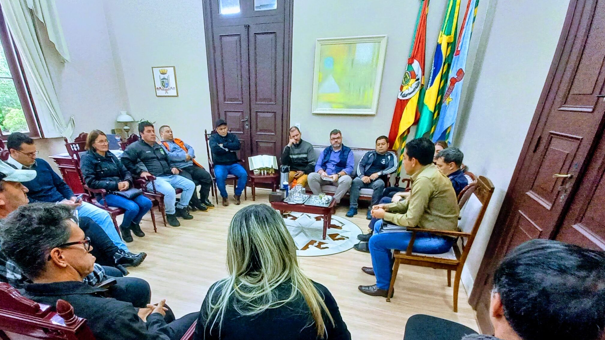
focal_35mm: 18
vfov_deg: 58.0
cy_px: 253
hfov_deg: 92.4
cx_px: 274
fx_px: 289
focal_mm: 1.42
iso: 200
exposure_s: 1/17
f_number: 2.2
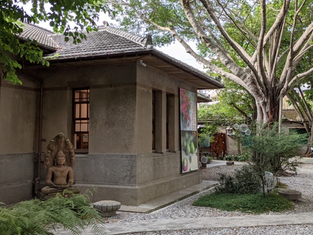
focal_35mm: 41
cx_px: 170
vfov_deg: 35.1
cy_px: 115
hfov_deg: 45.7
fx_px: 371
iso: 45
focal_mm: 4.38
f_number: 1.73
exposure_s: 1/115
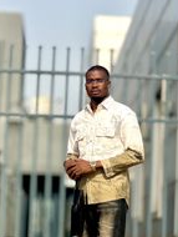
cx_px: 106
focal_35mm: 138
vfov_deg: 14.3
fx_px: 944
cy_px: 153
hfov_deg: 10.8
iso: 32
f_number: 2.8
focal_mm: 9
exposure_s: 1/742
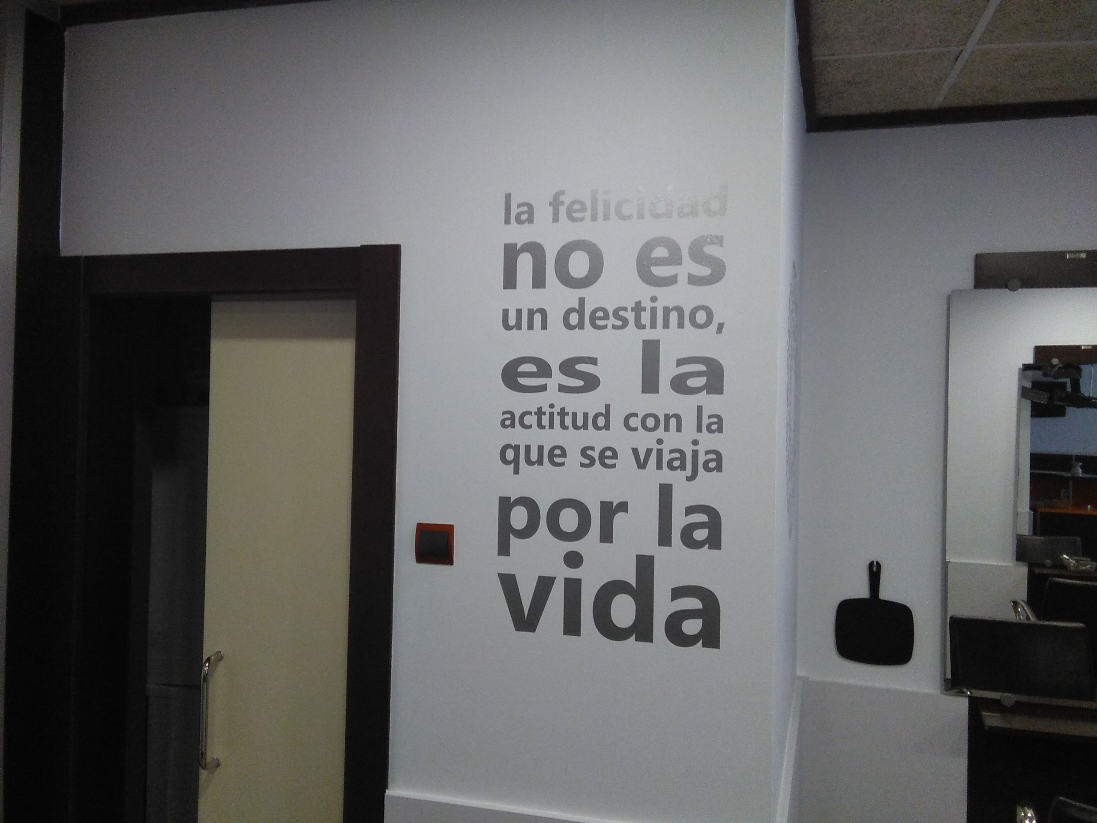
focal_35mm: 28
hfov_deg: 63.4
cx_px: 548
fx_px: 887
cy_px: 412
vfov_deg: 49.7
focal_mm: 2.34
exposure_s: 1/30
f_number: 2.2
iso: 200
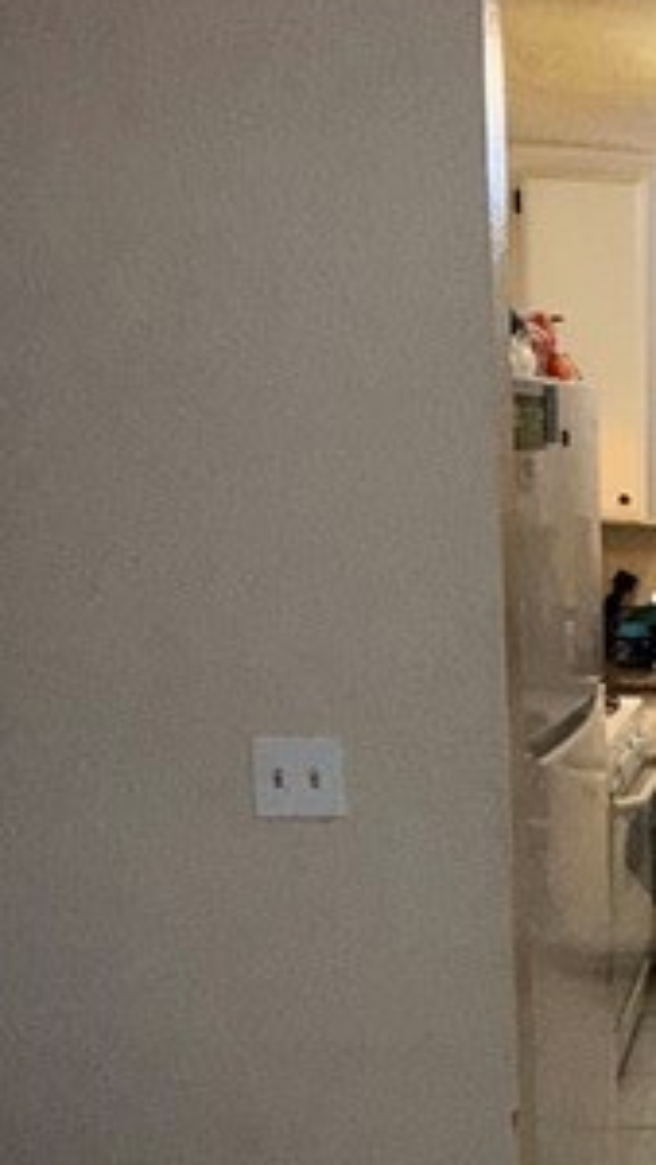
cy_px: 761
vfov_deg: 39.5
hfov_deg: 18.9
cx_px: 1106
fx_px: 1606
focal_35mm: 52
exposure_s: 1/60
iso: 100
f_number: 2.2
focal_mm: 2.22
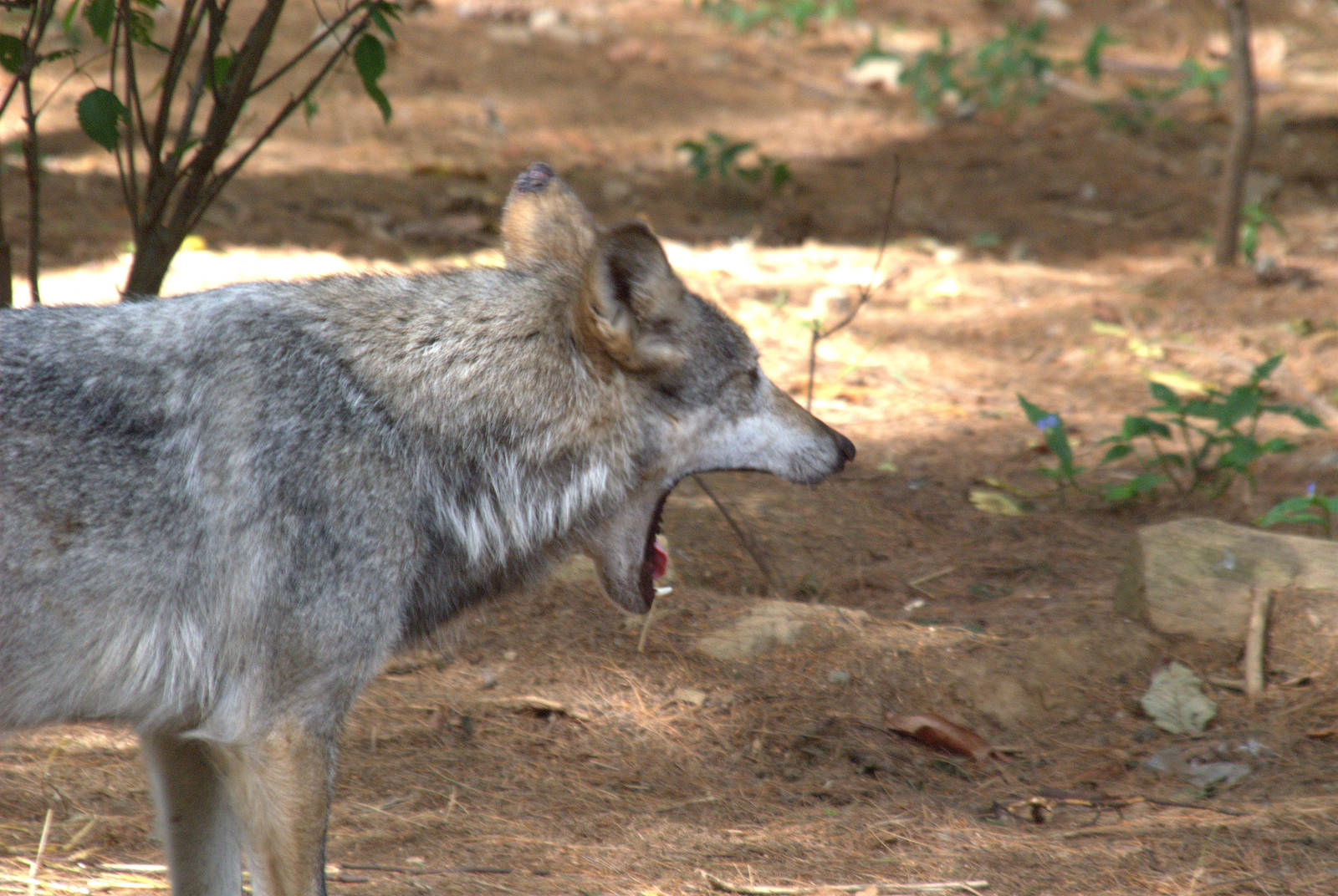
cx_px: 669
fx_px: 15633
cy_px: 448
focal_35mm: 420
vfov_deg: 3.3
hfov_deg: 4.9
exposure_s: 1/50
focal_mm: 280
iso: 1600
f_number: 9
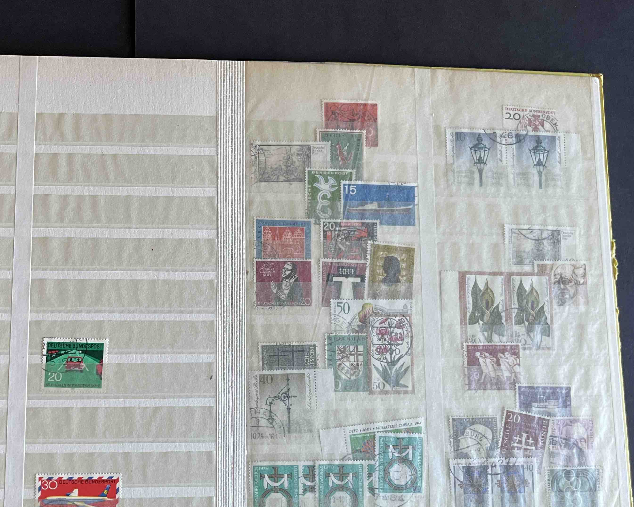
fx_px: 713
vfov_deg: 38.9
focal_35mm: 38
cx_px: 256
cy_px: 316
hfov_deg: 47.7
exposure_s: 1/77
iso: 125
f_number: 1.6
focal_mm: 5.1
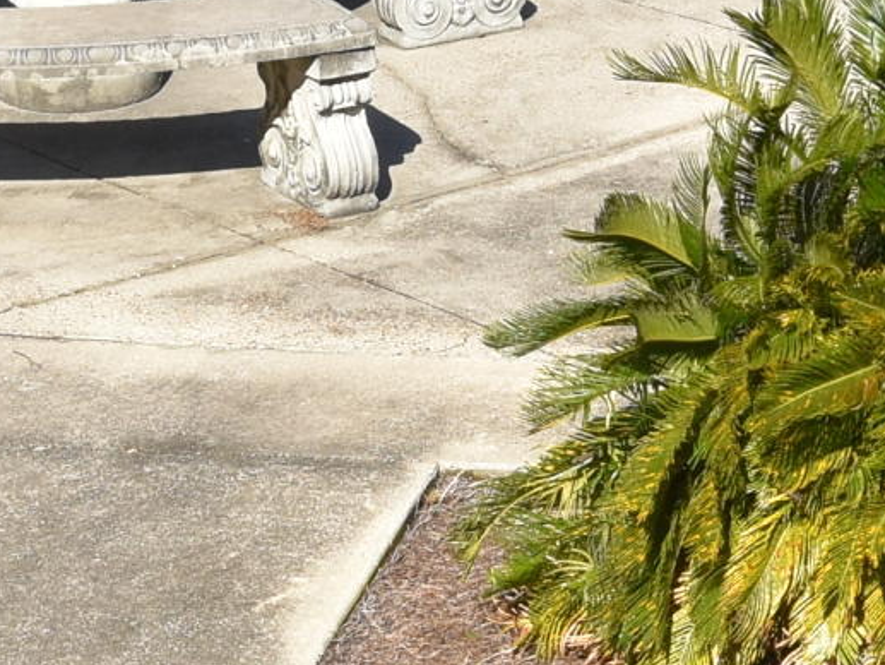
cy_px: -20
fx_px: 5774
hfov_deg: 8.8
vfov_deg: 6.6
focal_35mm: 226
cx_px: 467
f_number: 9
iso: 200
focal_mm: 27
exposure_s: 1/320
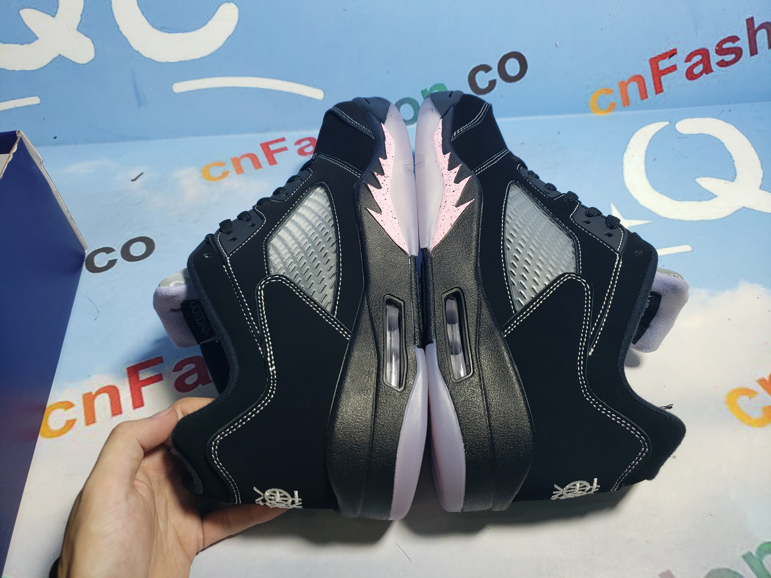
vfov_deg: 53.1
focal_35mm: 26
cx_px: 386
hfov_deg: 67.3
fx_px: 579
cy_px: 289
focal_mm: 4.3
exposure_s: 1/260
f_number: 1.5
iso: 50
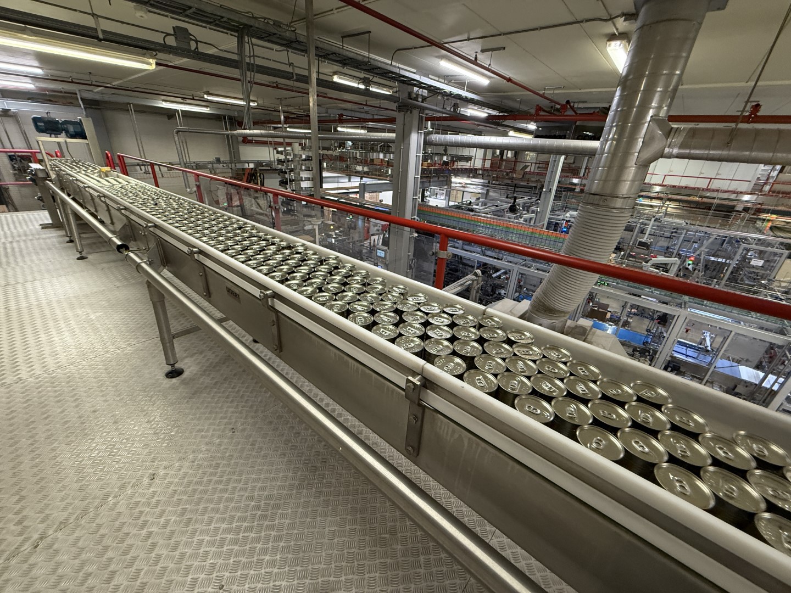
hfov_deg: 102.1
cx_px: 396
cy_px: 296
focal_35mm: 14
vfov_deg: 85.7
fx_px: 320
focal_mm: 2.22
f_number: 2.2
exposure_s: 1/50
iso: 320
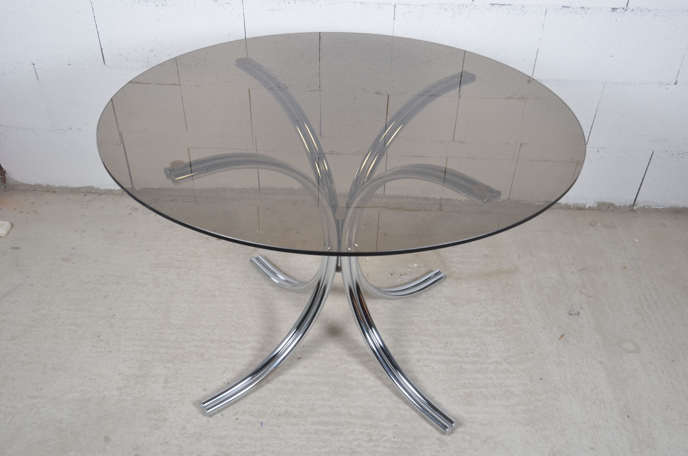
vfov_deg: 39.8
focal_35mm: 33
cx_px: 344
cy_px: 228
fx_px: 629
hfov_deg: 57.3
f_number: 11
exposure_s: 1/125
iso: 100
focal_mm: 22
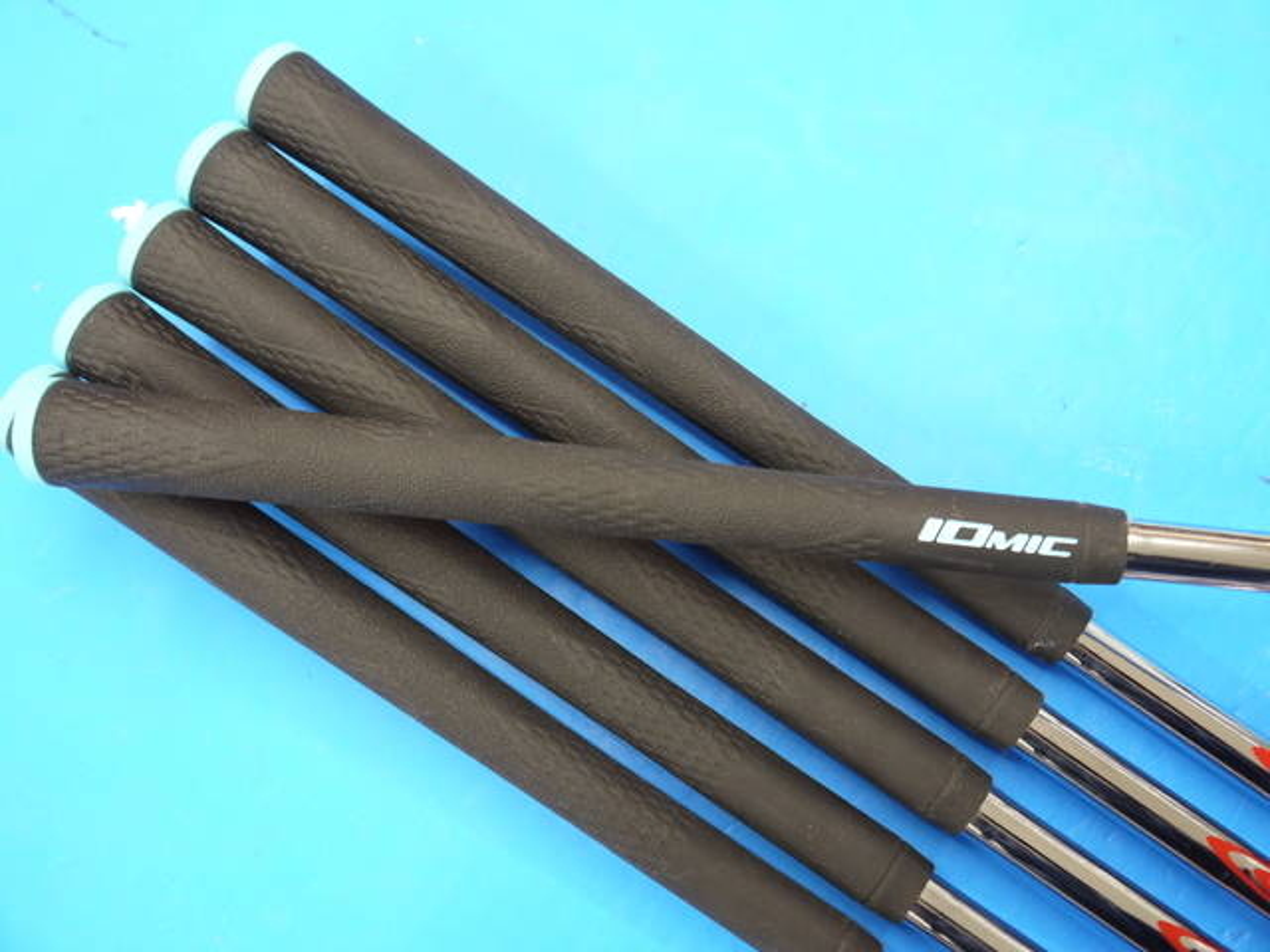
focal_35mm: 40
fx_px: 1468
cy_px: 476
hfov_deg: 46.8
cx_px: 635
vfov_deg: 36.0
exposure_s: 1/100
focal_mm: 20
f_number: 4.2
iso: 800
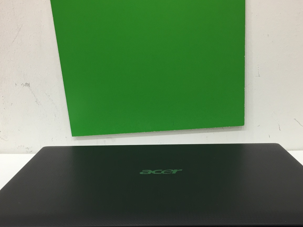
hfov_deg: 45.8
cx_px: 155
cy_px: 156
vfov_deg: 34.7
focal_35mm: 41
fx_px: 359
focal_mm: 4.15
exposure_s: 1/33
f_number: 2.2
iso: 100
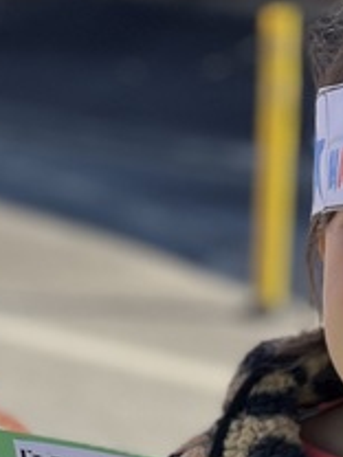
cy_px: 683
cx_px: 108
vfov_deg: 14.4
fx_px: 1691
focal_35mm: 128
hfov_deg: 11.6
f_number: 1.5
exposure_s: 1/2252
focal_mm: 5.7
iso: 50
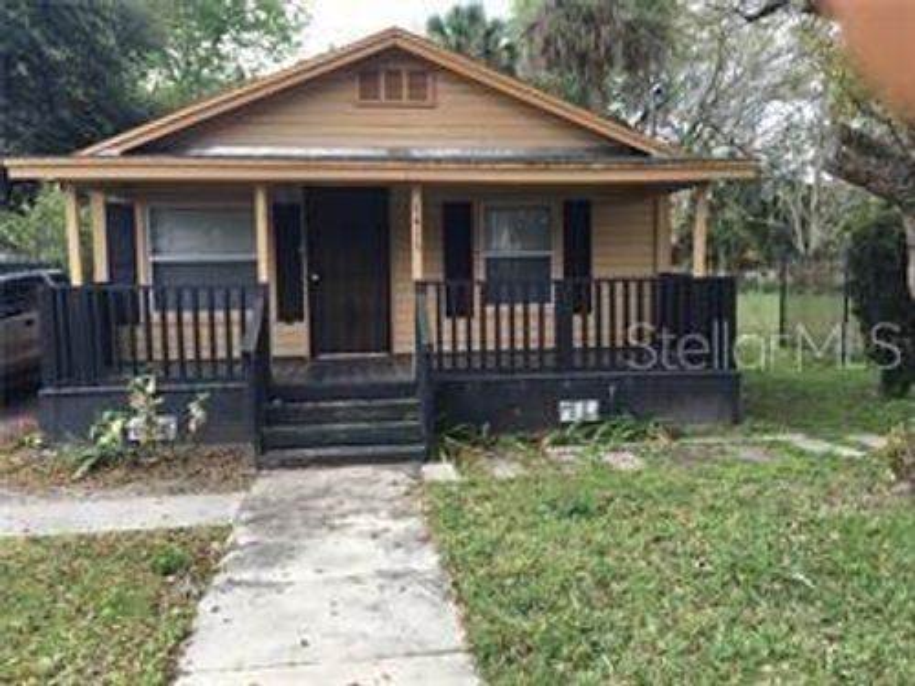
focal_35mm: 29
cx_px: 458
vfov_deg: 48.2
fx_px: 767
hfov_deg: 61.7
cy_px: 343
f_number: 2.2
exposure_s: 1/259
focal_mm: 4.15
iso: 25
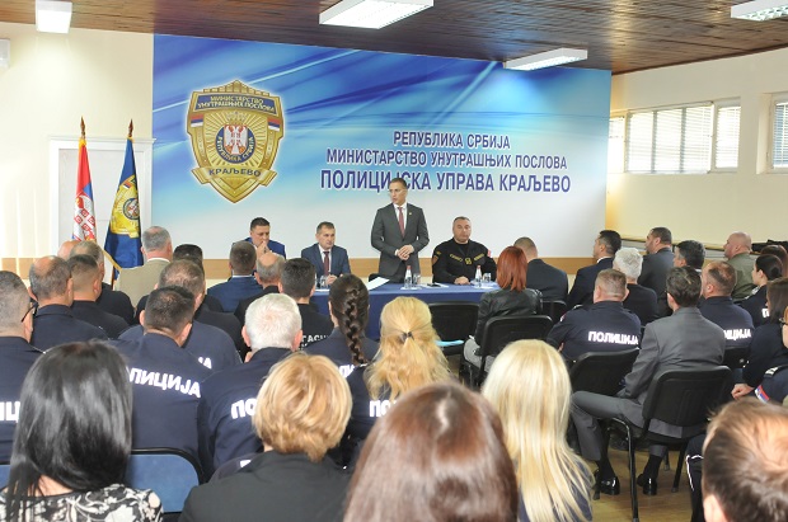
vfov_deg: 31.8
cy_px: 261
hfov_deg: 46.5
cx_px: 394
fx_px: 918
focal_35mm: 42
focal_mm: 28
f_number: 7.1
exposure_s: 1/60
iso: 1000
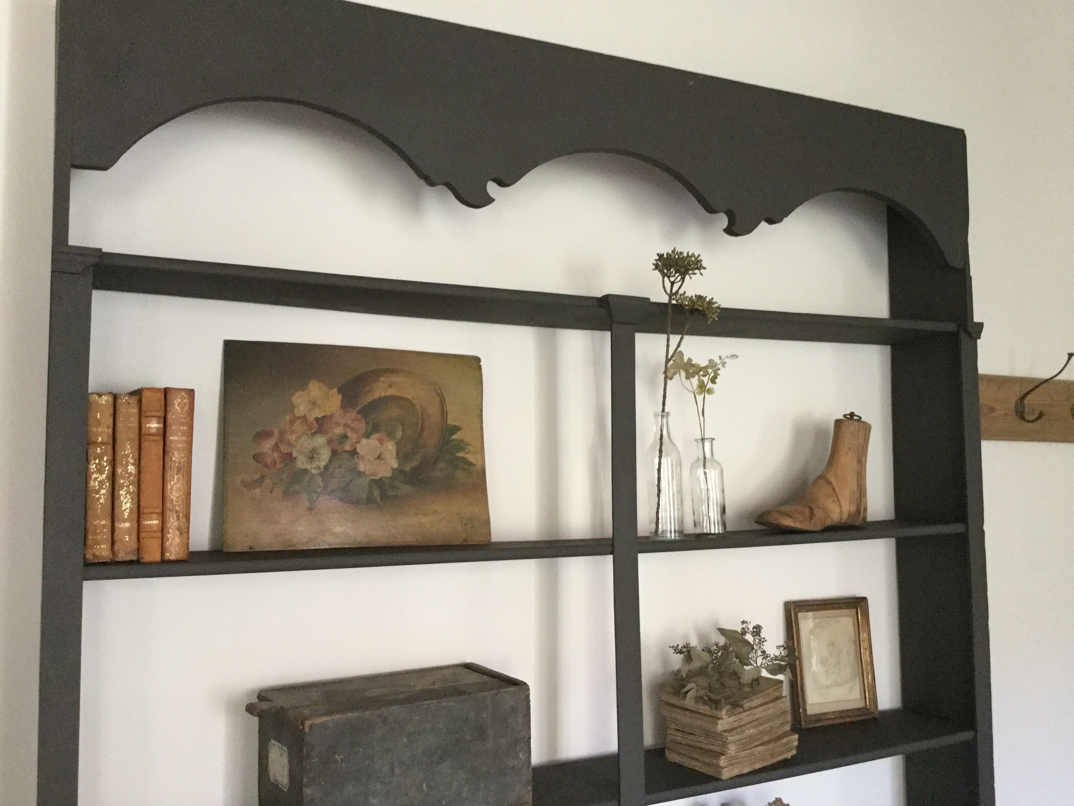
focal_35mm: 31
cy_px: 403
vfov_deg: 45.4
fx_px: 962
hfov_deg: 58.4
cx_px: 537
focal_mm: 3.3
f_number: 2.4
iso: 200
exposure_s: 1/33
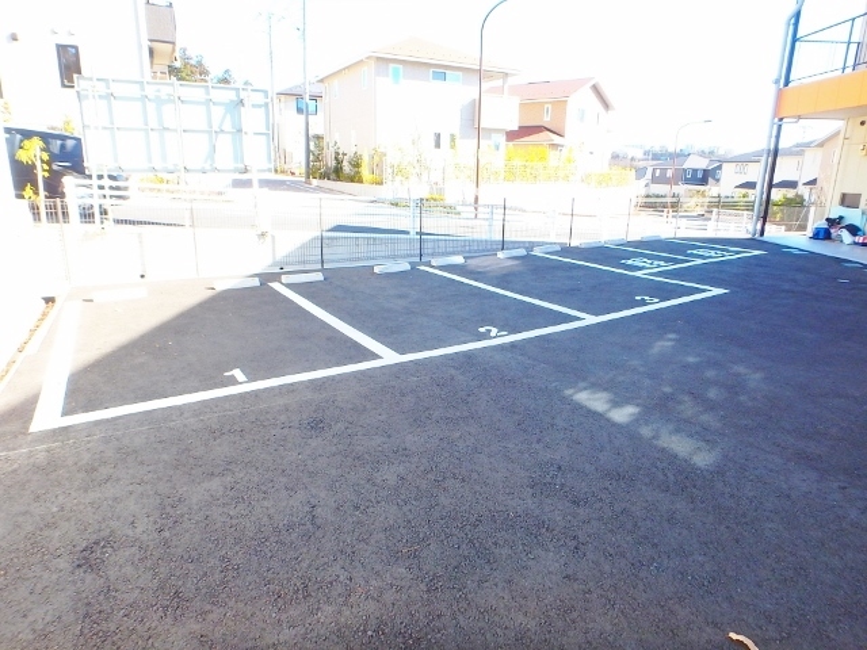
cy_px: 325
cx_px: 434
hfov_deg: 79.0
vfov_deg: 63.4
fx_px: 526
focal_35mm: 21
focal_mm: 3.7
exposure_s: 1/200
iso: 125
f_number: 3.5
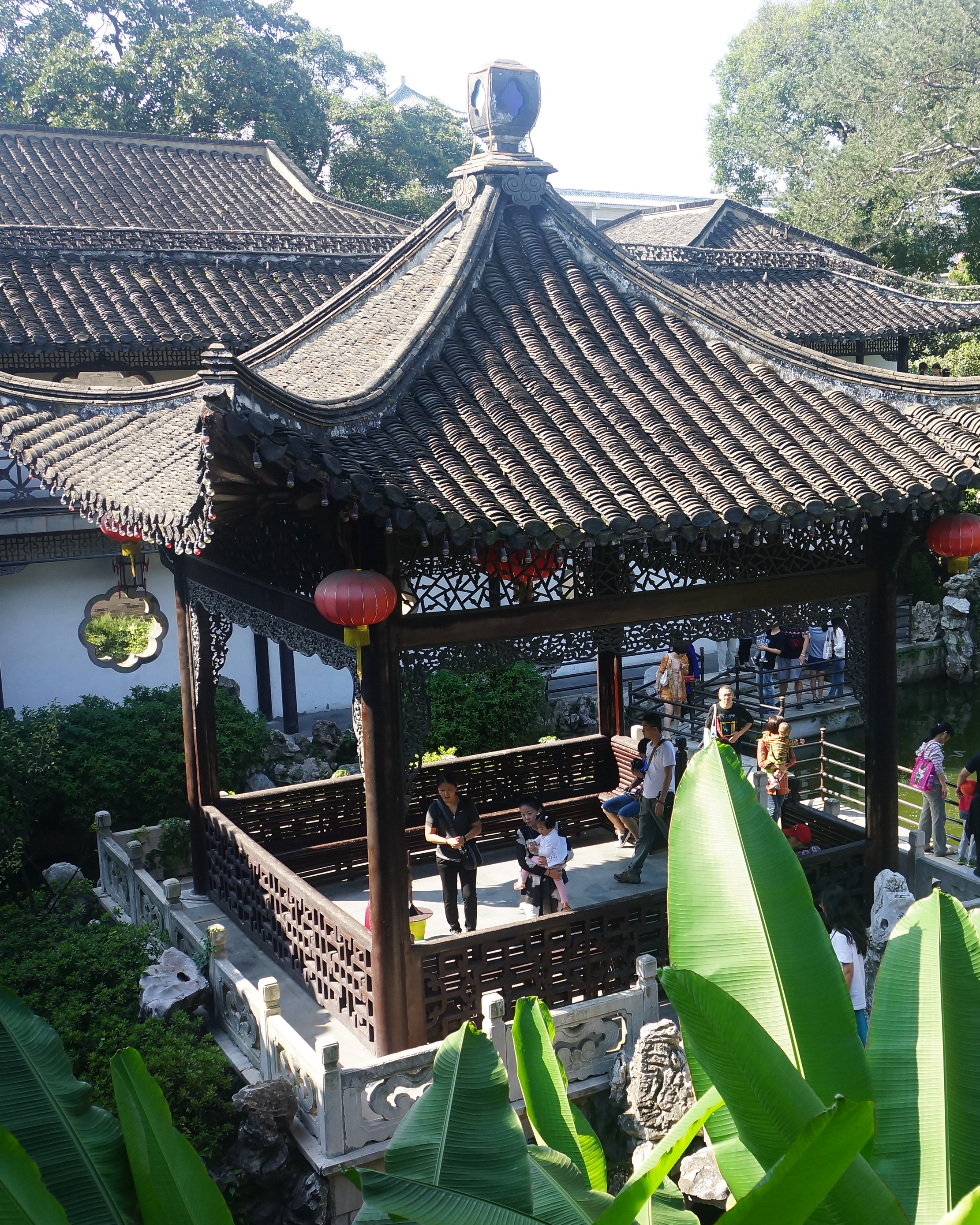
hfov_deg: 34.5
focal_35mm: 43
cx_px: 663
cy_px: 610
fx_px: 1559
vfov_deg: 42.9
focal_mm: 20
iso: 400
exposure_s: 1/500
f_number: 4.5
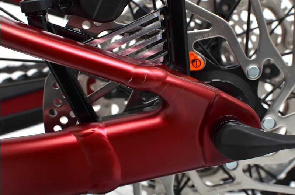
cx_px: 148
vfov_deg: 25.6
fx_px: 429
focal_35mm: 52
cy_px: 98
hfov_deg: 37.9
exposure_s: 1/250
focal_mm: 35
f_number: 8
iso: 100
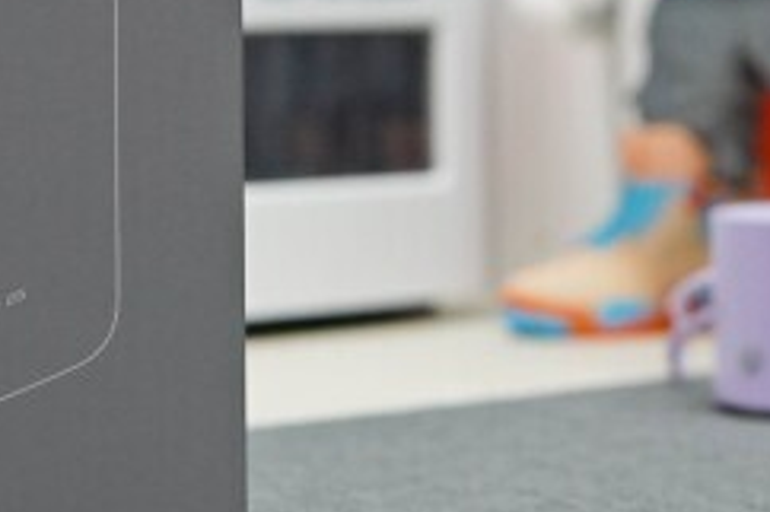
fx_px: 2864
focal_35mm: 134
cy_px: -99
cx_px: 255
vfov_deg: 10.1
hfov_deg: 15.3
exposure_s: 1/160
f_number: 4
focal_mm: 30
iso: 2000
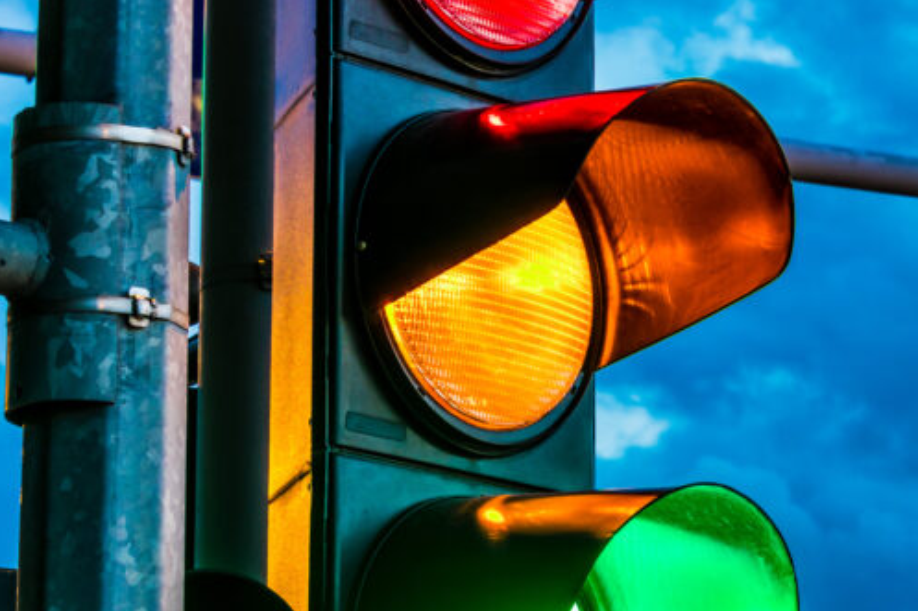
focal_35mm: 169
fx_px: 4308
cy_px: 213
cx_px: 835
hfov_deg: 12.1
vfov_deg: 8.1
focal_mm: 82
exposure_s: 2.5
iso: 200
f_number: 13
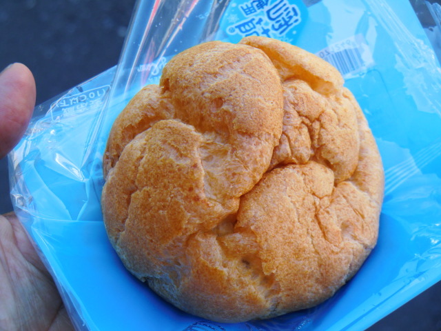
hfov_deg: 18.7
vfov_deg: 14.1
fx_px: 1338
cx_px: 220
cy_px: 166
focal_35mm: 105
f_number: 5
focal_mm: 18.8
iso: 100
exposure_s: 1/100
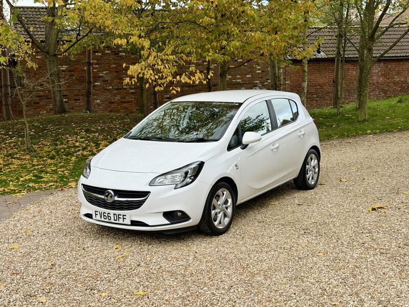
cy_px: 154
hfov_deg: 39.7
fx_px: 567
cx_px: 204
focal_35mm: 48
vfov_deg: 30.3
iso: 64
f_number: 1.78
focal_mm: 6.76
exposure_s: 1/427
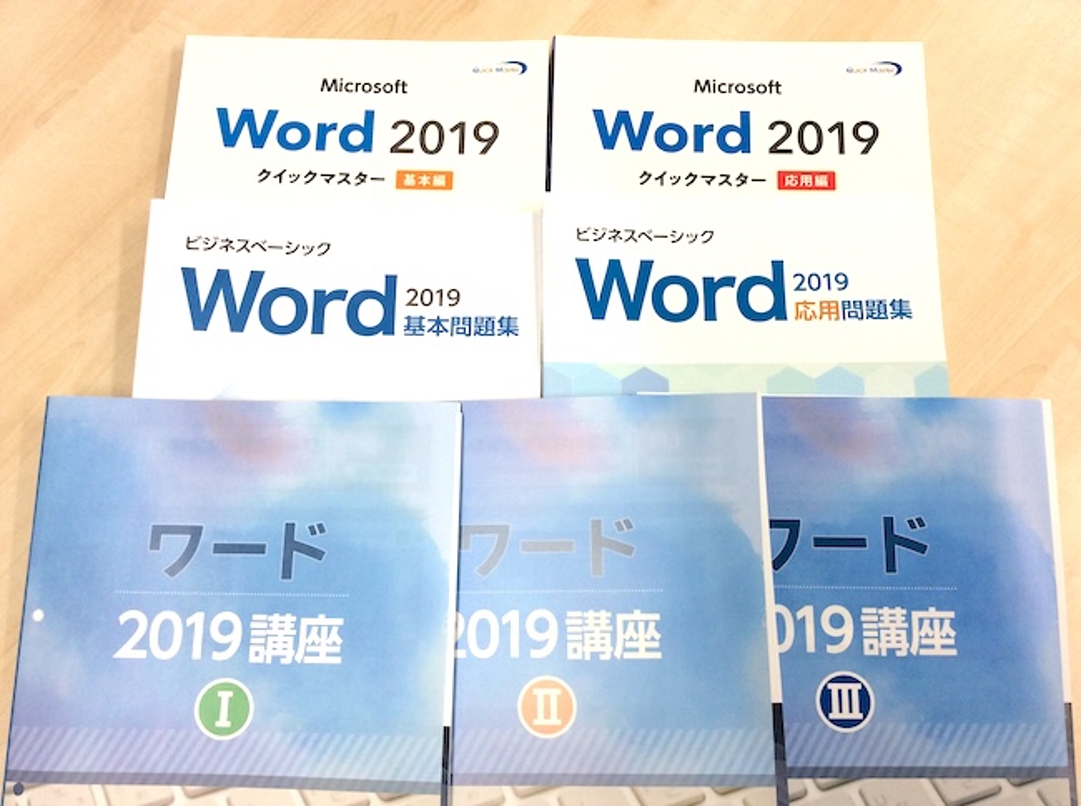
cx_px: 540
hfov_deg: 56.9
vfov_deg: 44.0
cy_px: 403
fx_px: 997
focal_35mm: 32
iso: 40
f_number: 2.4
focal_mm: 3.3
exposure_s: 1/60
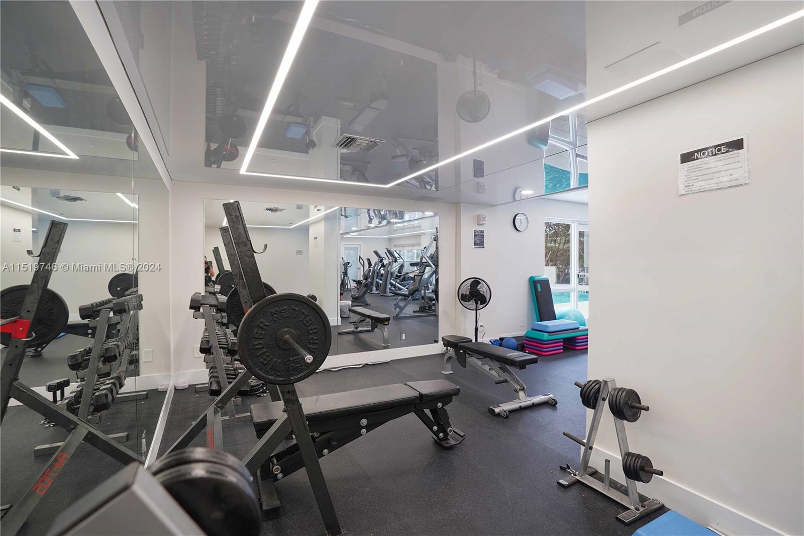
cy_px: 268
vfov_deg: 73.7
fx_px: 357
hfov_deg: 96.7
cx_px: 402
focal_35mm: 16
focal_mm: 16
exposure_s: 1/125
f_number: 4
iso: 400
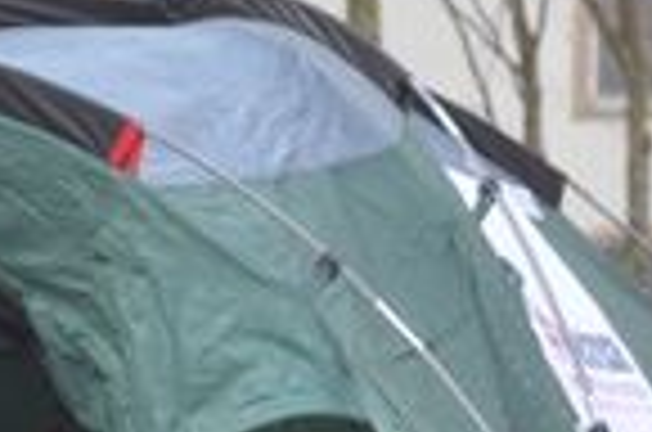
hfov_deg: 7.7
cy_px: 551
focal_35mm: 265
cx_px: -193
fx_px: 4789
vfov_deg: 5.1
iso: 400
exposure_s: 1/125
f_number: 5.6
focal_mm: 50
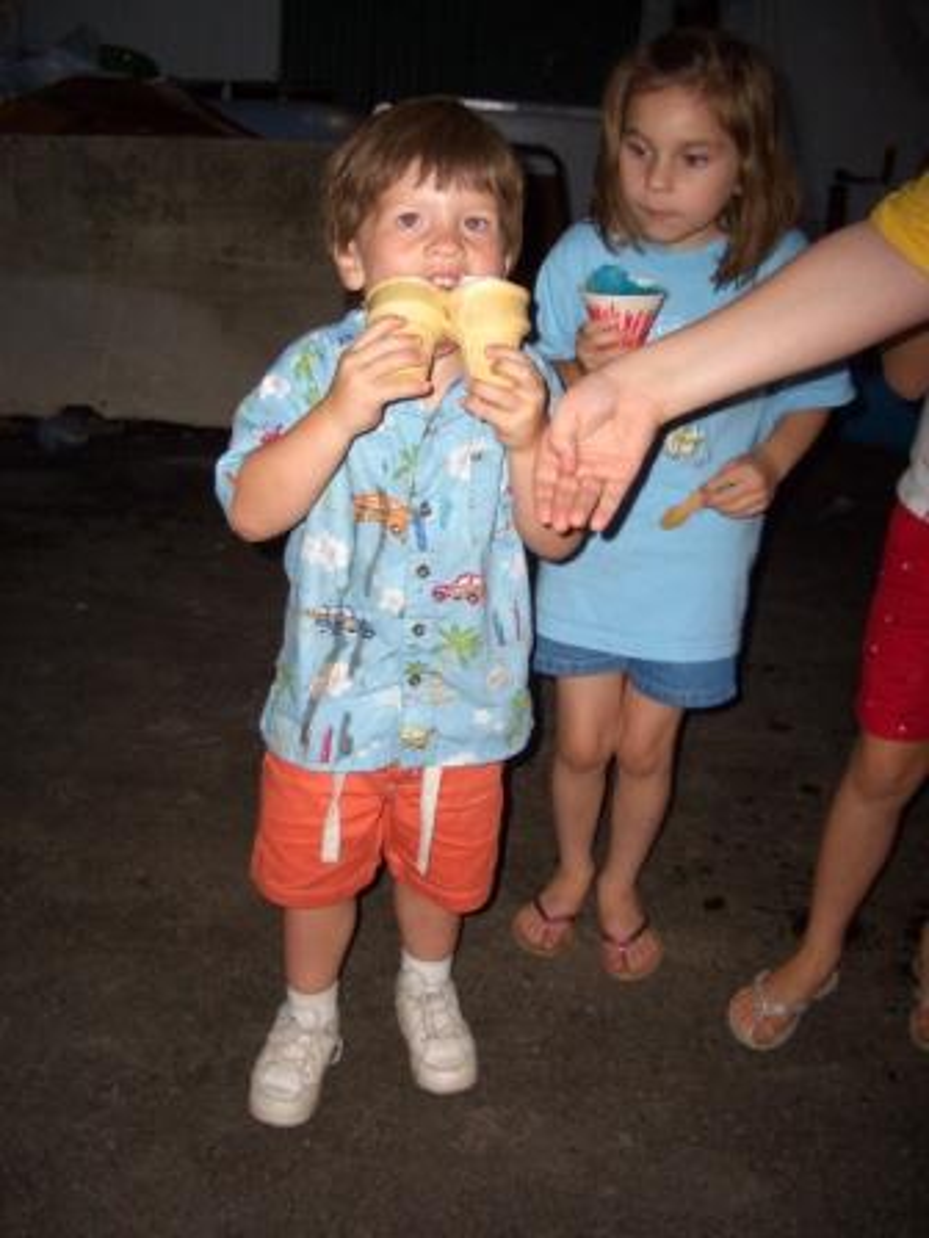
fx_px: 1252
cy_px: 619
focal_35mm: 35
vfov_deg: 52.6
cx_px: 464
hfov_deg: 40.7
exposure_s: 1/60
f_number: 2.6
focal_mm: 5.8
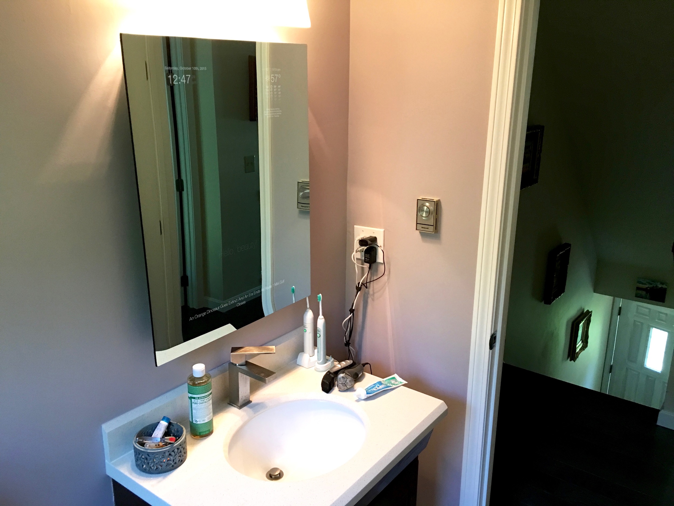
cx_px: 337
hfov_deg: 61.7
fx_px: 565
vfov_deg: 48.2
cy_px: 253
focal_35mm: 29
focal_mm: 4.15
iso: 80
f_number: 2.2
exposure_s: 1/15
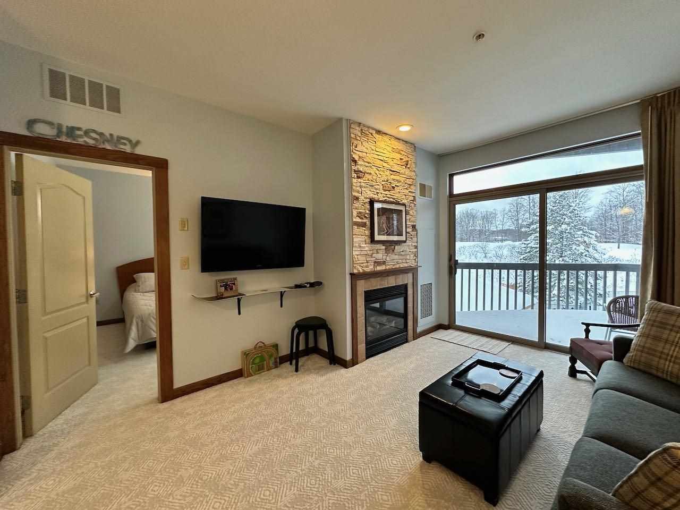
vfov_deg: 85.7
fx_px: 275
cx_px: 340
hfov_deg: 102.1
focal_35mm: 14
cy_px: 255
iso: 400
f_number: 2.2
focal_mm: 2.22
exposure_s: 1/60
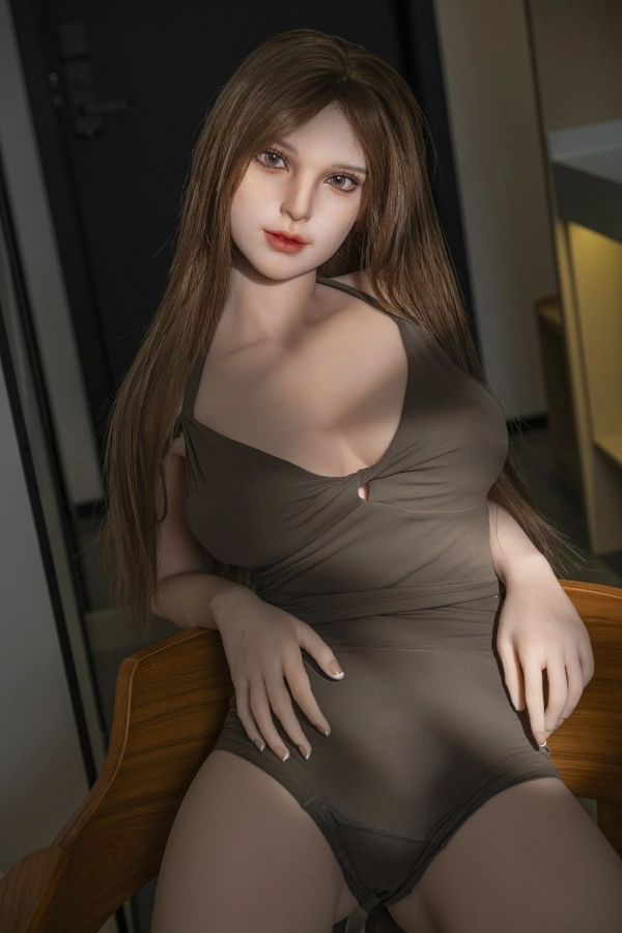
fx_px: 1762
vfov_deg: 29.7
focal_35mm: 68
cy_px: 466
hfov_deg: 20.0
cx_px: 311
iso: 400
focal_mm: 68
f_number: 5.6
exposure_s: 1/80
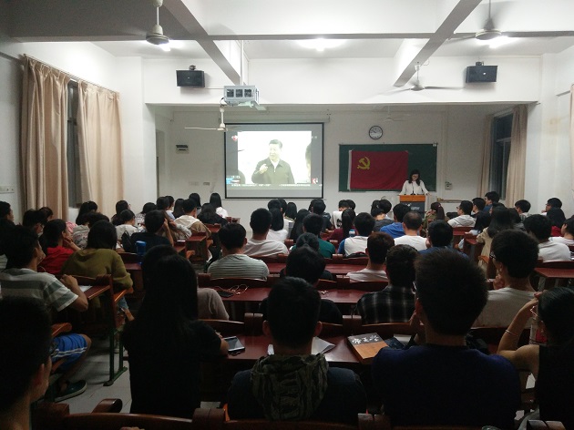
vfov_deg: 63.4
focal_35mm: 21
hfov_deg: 79.0
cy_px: 215
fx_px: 348
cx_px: 287
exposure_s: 1/33.3
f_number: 2.2
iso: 230
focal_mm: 3.66
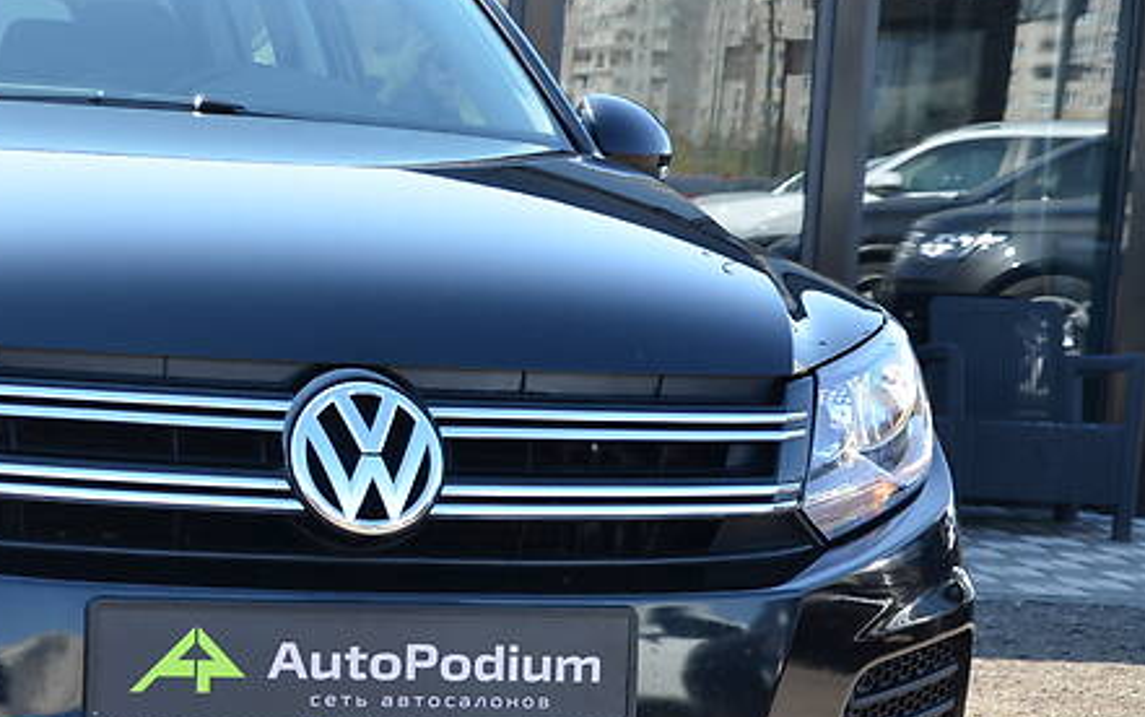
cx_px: 127
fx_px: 2591
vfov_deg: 15.7
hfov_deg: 24.3
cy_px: 444
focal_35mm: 83
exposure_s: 1/200
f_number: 7.1
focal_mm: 30
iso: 200
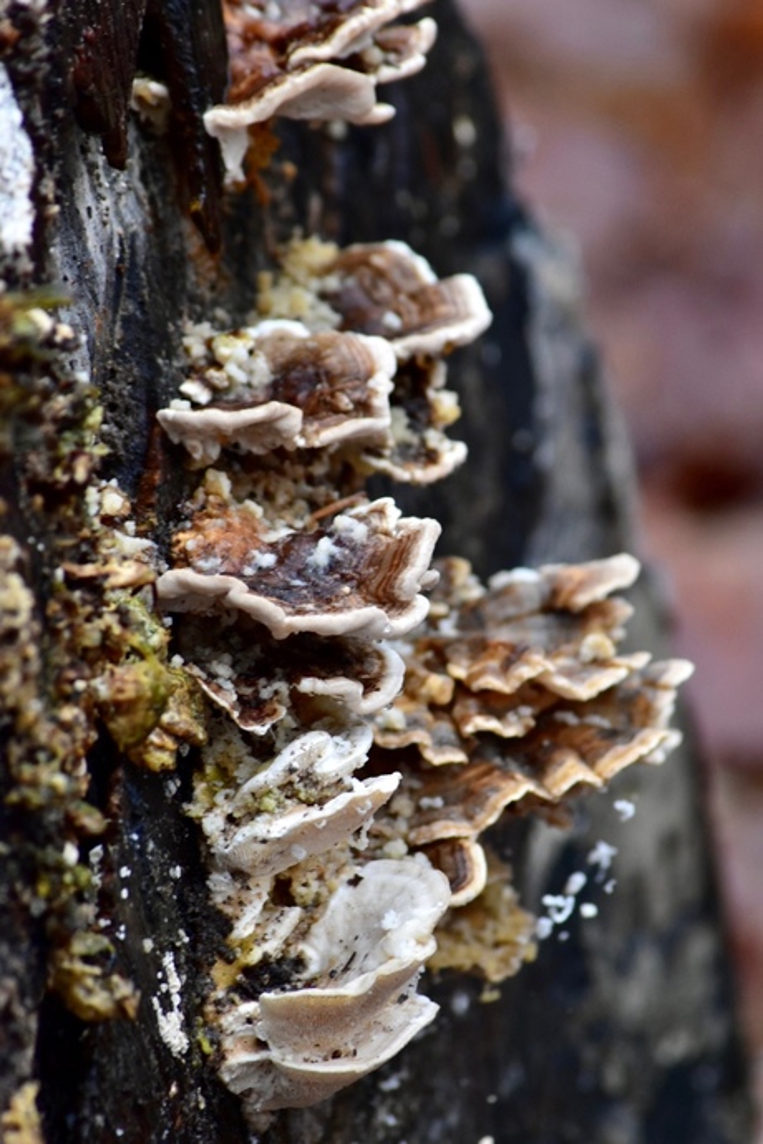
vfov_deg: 6.9
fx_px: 9537
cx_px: 382
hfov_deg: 4.6
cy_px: 572
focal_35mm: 300
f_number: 9
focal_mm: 200
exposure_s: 1/125
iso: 1250
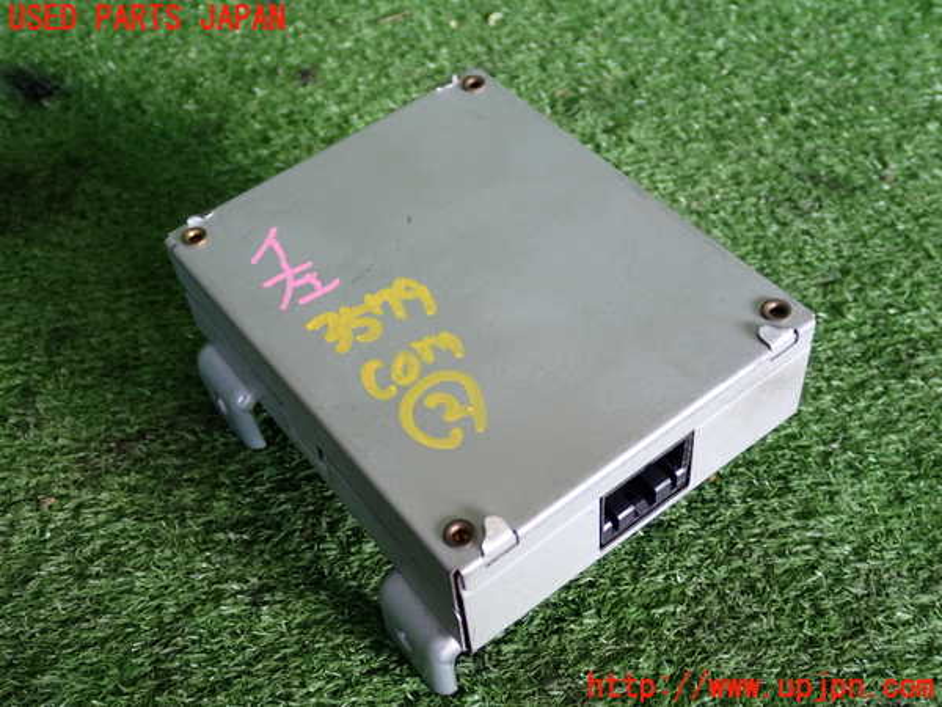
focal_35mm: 41
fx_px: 1116
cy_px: 354
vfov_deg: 35.1
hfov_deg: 45.8
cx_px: 471
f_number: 2.8
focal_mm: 7.31
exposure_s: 1/50
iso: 200
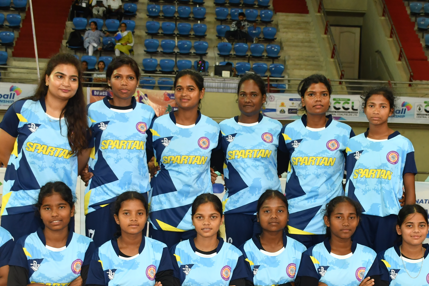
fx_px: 822
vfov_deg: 19.5
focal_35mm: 69
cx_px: 280
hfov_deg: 29.1
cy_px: 232
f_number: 6.3
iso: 800
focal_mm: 26
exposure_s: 1/60
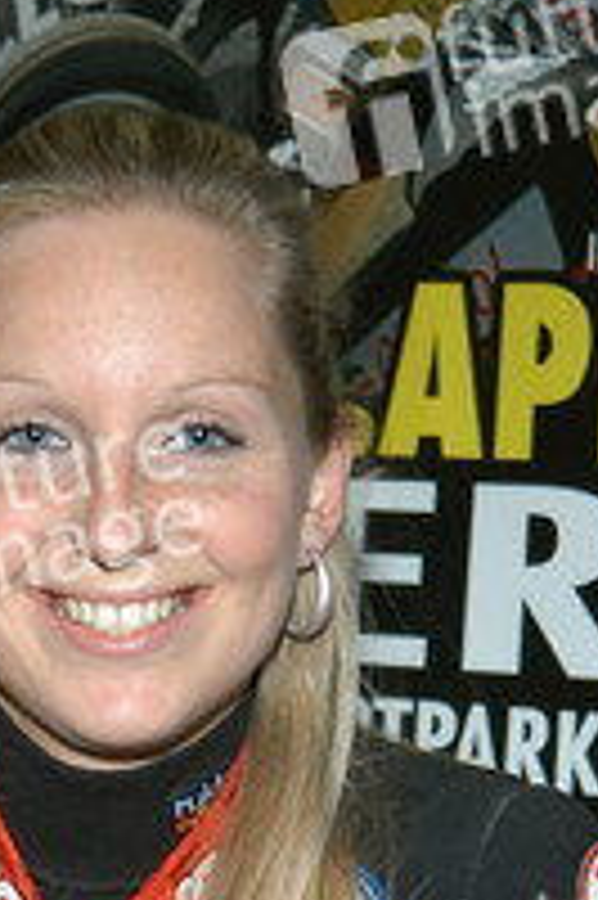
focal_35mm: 156
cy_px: 756
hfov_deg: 8.8
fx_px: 3893
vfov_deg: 13.1
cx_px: 103
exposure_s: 1/125
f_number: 4.8
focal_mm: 52
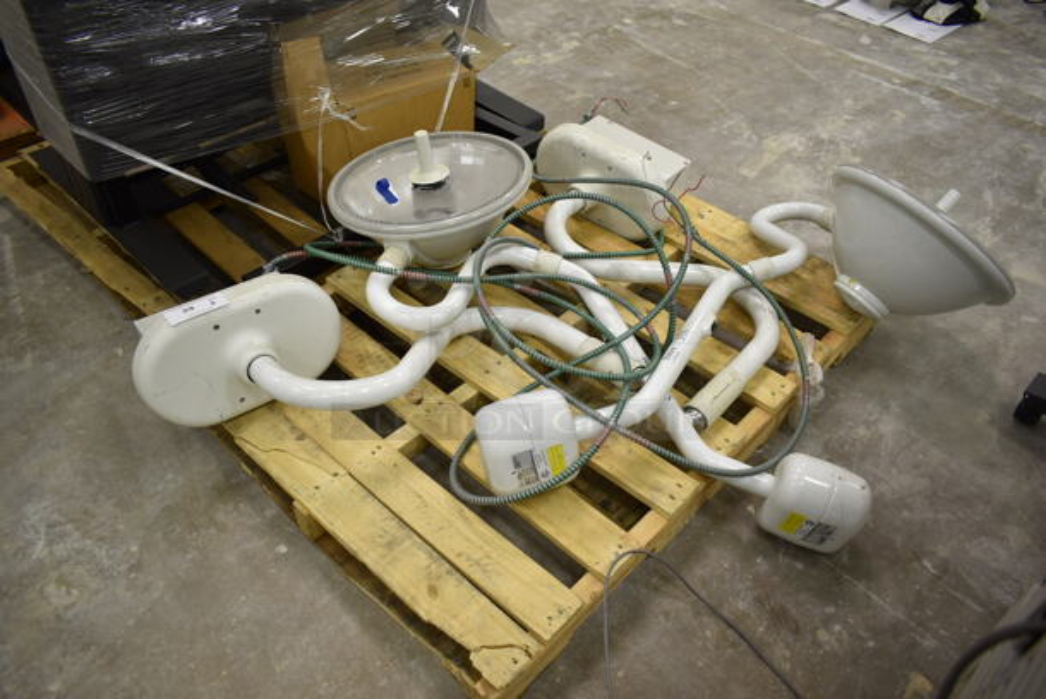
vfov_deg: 48.0
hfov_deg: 67.3
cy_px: 350
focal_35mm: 27
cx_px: 523
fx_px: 785
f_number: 3.5
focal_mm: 18
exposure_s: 1/30
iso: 280
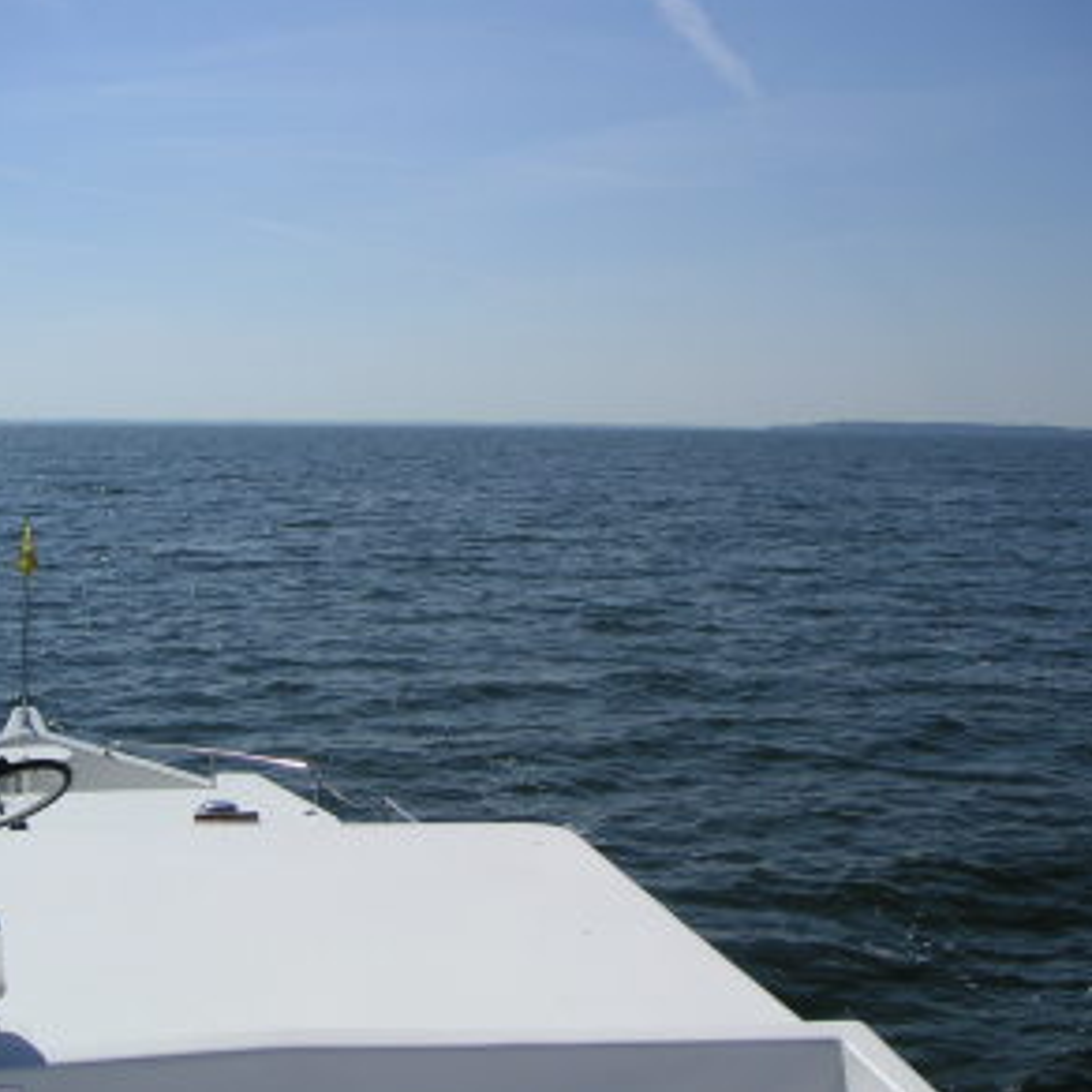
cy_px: 539
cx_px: 486
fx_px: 1642
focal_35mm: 46
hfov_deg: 36.8
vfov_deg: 36.8
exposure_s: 1/350
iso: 50
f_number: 6.7
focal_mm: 6
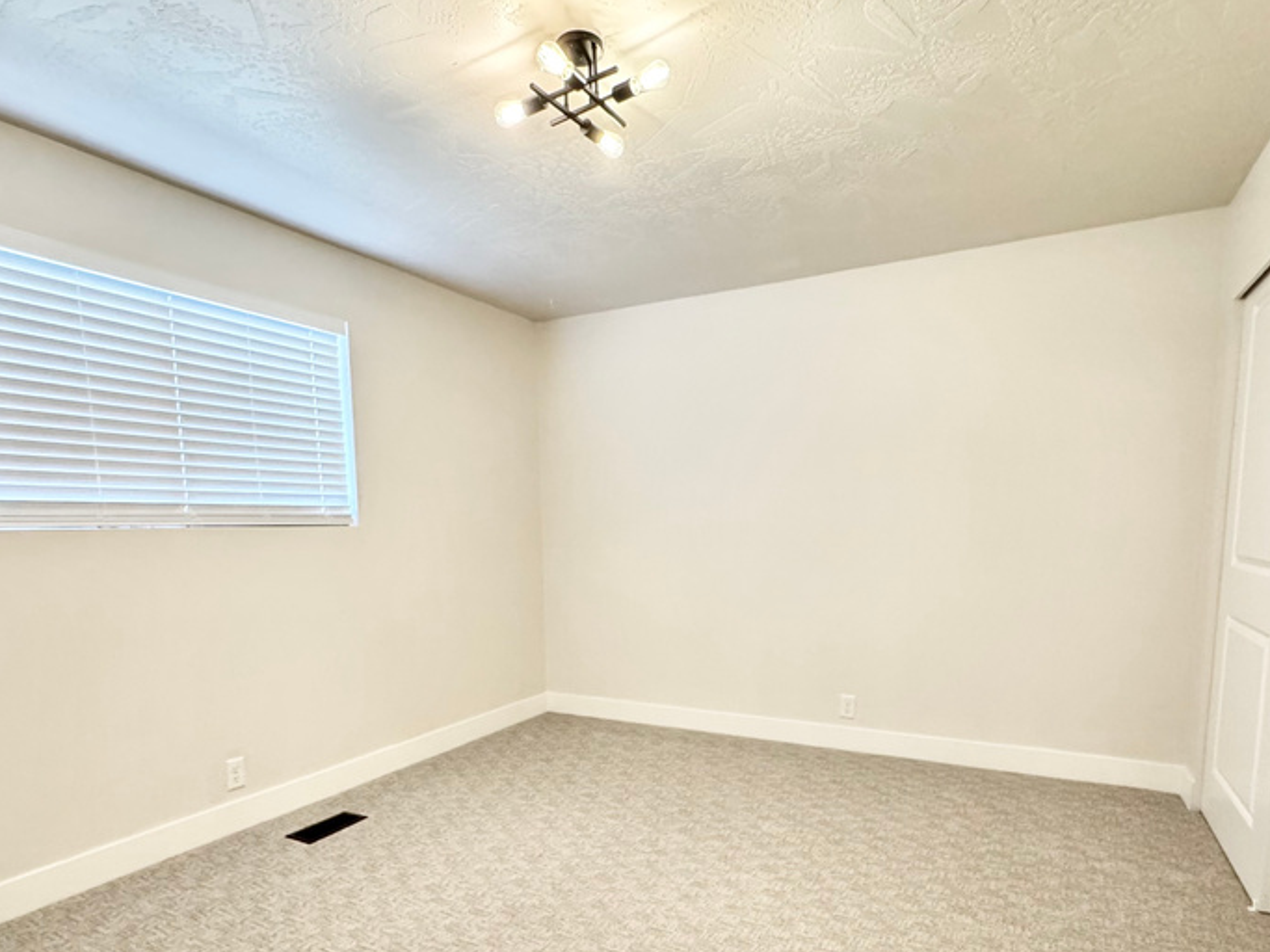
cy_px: 623
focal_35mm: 21
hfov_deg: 79.0
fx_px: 770
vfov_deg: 62.1
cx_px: 621
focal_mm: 2.22
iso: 320
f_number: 2.2
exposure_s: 1/120
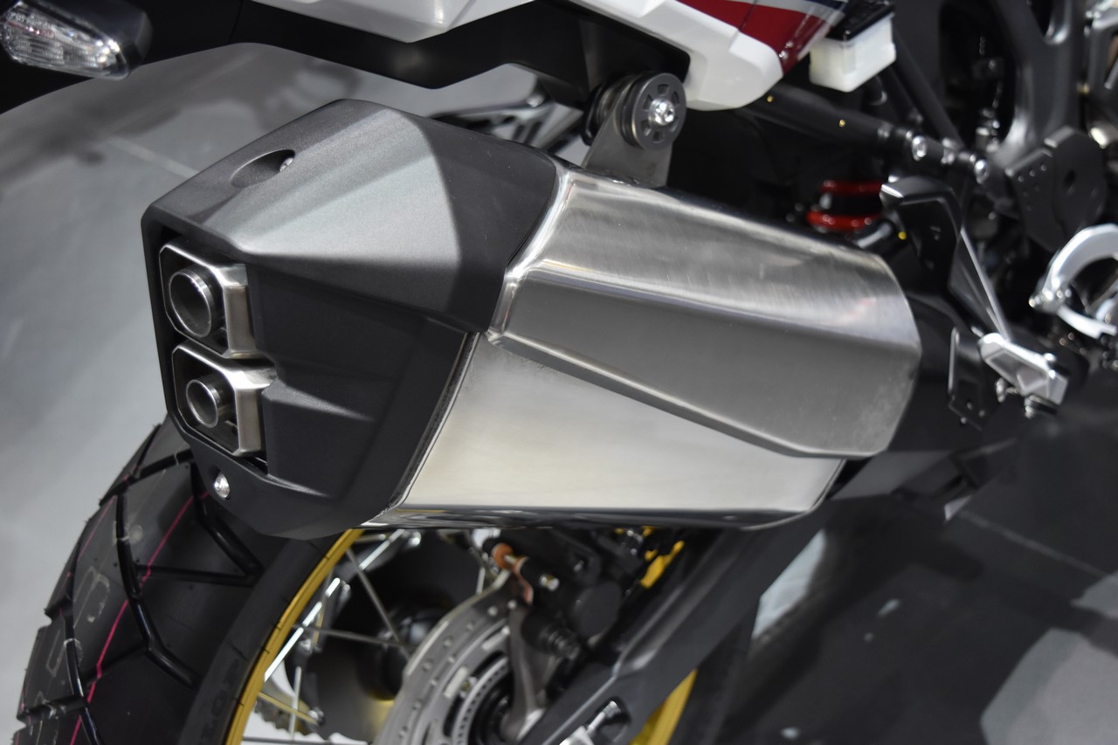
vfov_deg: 29.9
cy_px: 372
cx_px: 559
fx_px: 1397
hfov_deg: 43.6
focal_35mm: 45
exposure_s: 1/60
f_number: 4.2
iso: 1250
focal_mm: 30
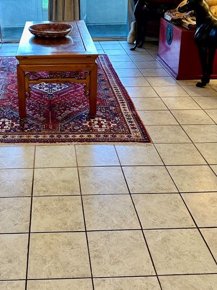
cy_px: 75
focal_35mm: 45
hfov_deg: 31.7
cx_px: 61
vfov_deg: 40.9
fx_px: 376
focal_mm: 6.86
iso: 125
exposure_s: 1/60
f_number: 1.78
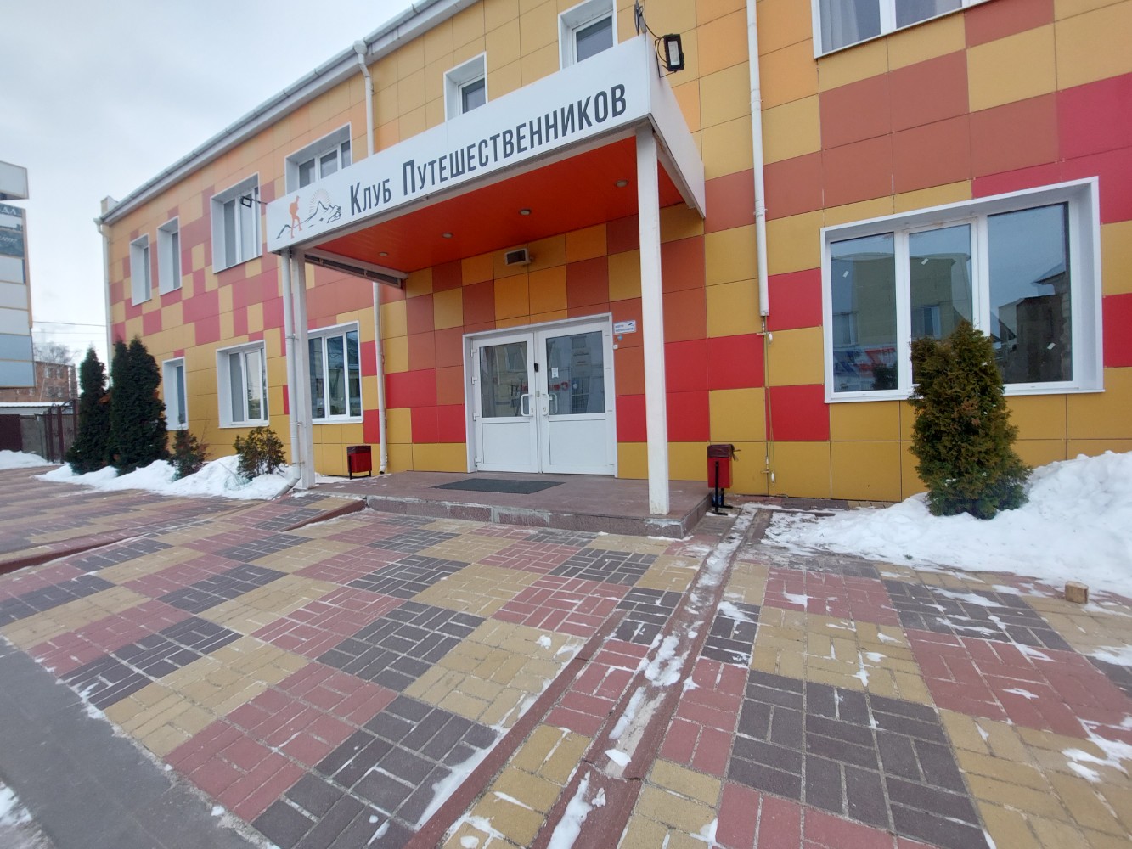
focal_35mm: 13
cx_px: 566
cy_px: 424
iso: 50
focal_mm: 1.74
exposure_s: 1/128
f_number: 2.2
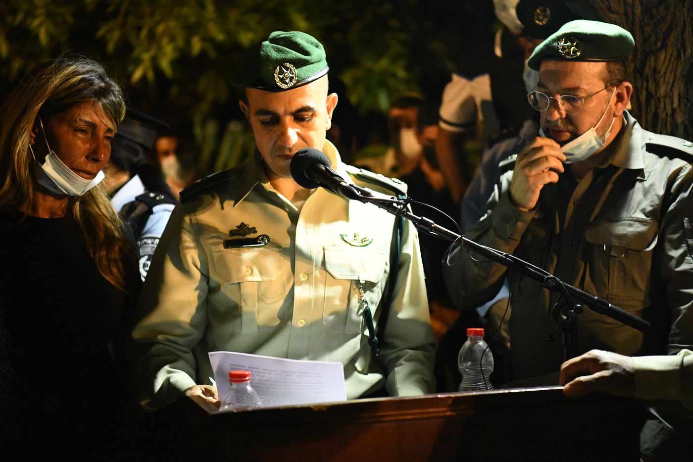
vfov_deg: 19.5
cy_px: 231
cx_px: 346
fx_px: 1347
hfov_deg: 28.8
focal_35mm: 70
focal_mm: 70
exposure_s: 1/400
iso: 12800
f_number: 2.8
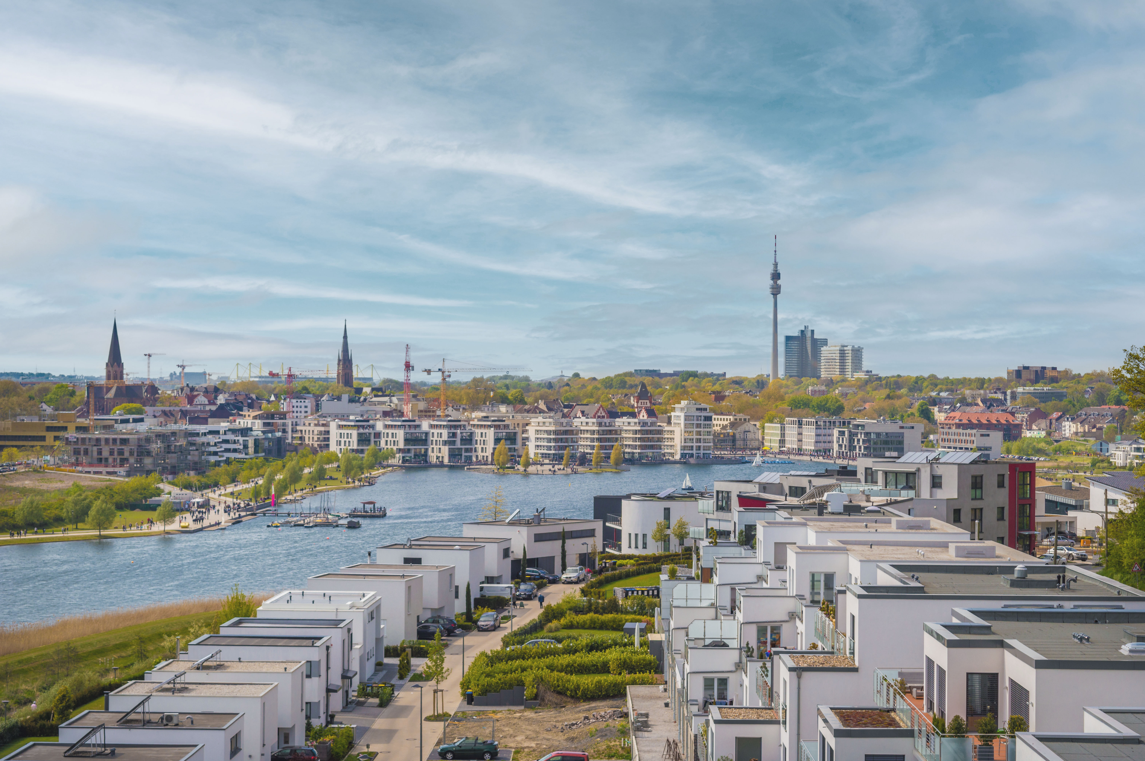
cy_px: 380
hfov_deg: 24.6
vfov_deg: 16.5
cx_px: 572
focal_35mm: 82
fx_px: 2622
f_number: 7.1
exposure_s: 1/400
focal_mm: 55
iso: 100
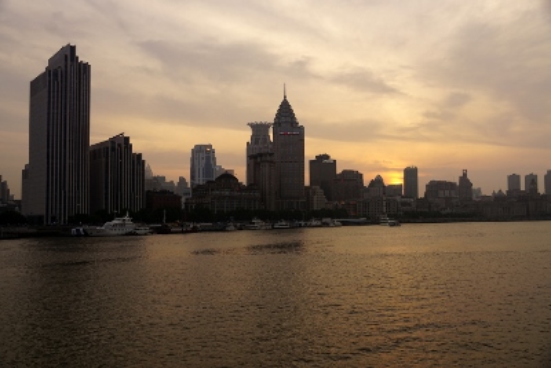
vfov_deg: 36.9
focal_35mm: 36
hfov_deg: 53.1
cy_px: 184
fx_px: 551
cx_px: 276
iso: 100
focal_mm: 24
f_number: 7.1
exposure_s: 1/100
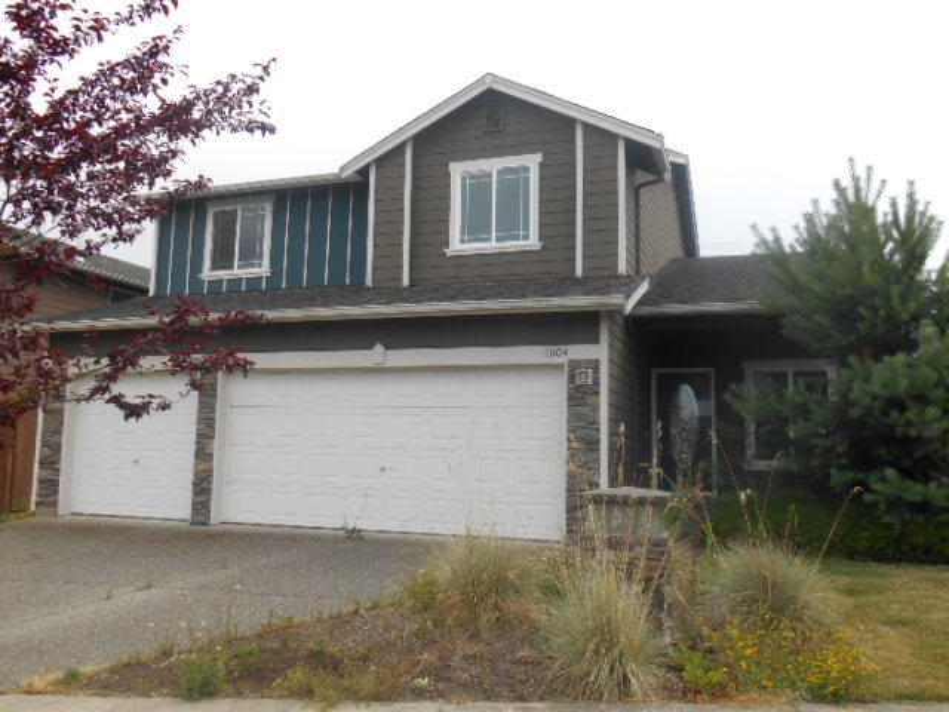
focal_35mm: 31
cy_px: 356
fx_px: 850
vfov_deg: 45.4
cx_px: 474
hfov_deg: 58.4
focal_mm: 5.5
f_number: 3.6
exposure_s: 1/500
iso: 80
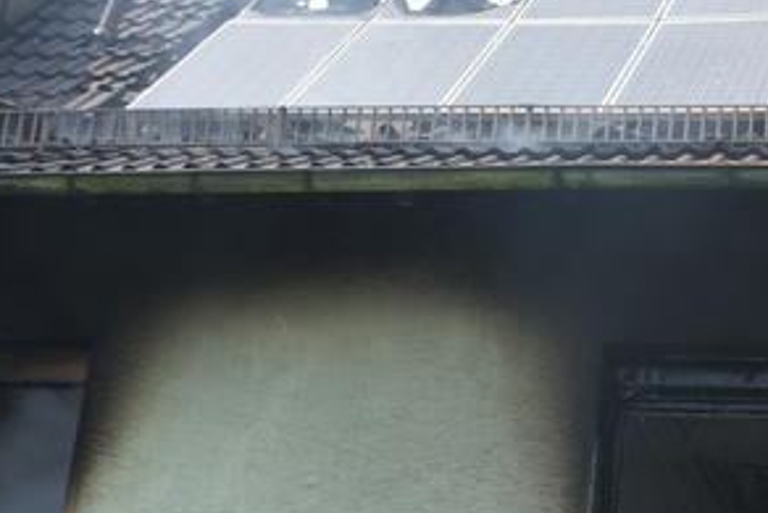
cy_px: 276
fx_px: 2306
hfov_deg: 18.5
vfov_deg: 12.7
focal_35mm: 108
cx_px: 718
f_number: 10
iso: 100
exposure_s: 1/100
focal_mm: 35
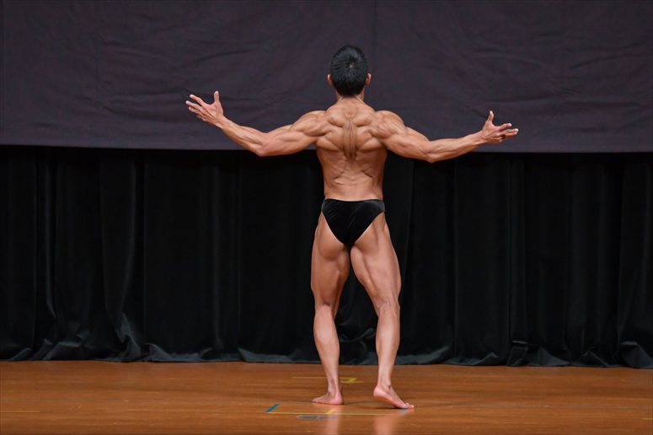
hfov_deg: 7.2
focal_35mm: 285
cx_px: 326
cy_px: 218
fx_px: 5167
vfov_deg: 4.8
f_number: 5.6
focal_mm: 190
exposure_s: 1/400
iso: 4000
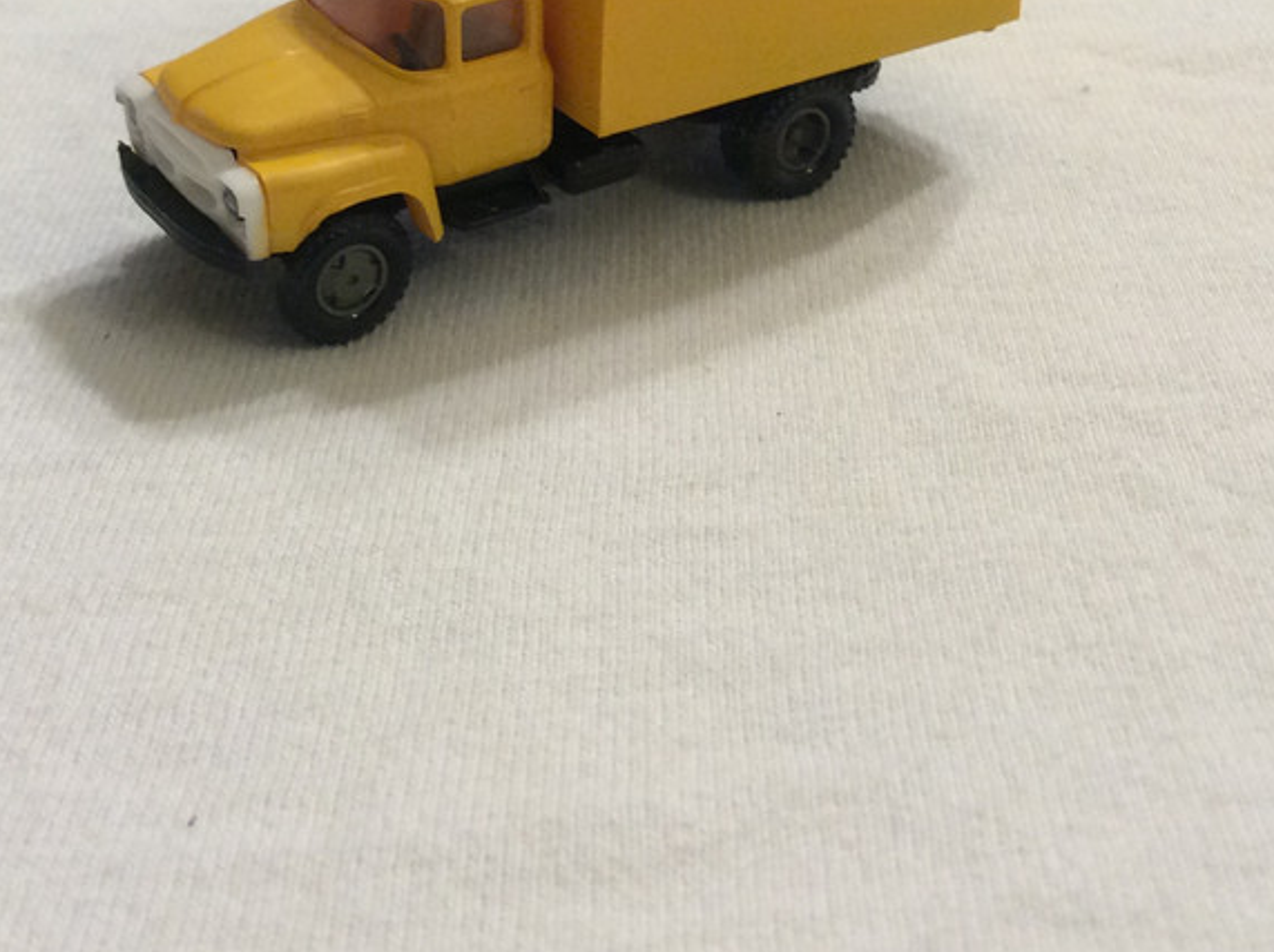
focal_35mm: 60
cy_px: 136
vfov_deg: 23.8
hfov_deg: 32.2
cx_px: 597
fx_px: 2206
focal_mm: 3.3
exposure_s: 1/24
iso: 64
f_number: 2.4
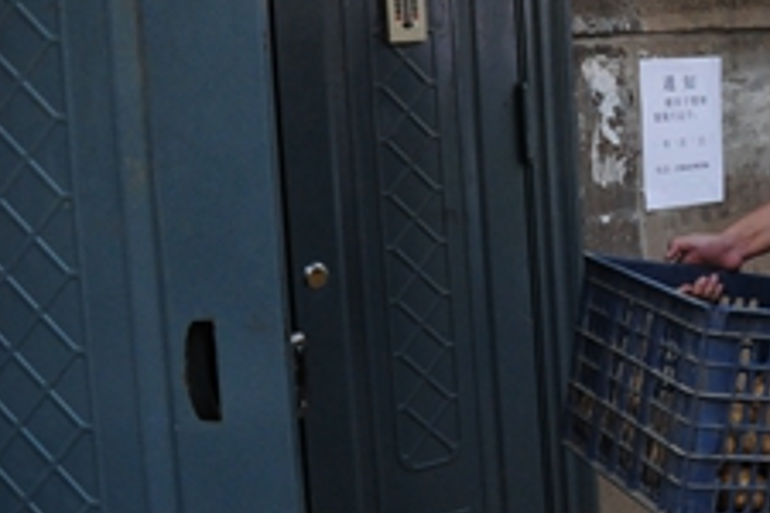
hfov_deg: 26.2
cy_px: 140
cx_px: 811
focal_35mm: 72
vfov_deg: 18.8
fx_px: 1540
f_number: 7.1
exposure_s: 1/640
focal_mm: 18
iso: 800
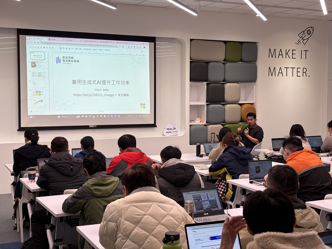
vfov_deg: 28.0
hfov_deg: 36.8
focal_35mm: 52
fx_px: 499
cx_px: 166
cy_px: 124
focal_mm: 5.96
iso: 50
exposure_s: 1/120
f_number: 1.6
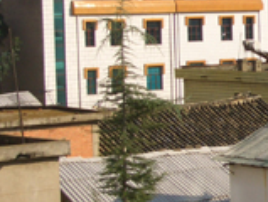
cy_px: 103
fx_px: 1358
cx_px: 362
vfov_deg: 8.5
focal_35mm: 175
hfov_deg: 11.0
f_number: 5.6
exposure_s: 1/250
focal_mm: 10.2
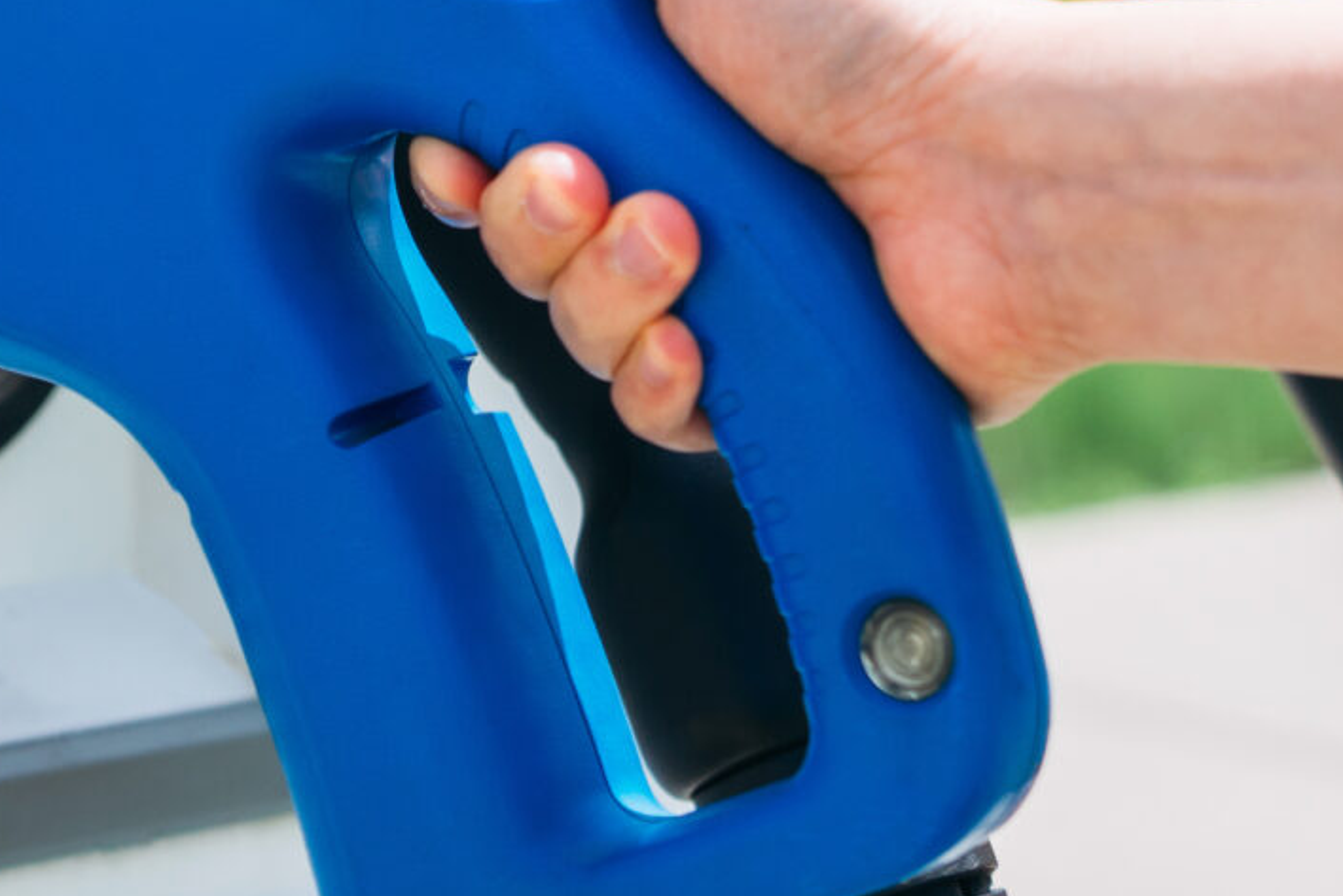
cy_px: -73
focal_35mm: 177
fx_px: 6604
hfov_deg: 11.5
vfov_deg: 7.7
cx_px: 169
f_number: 3.5
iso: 250
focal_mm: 49
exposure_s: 1/2500
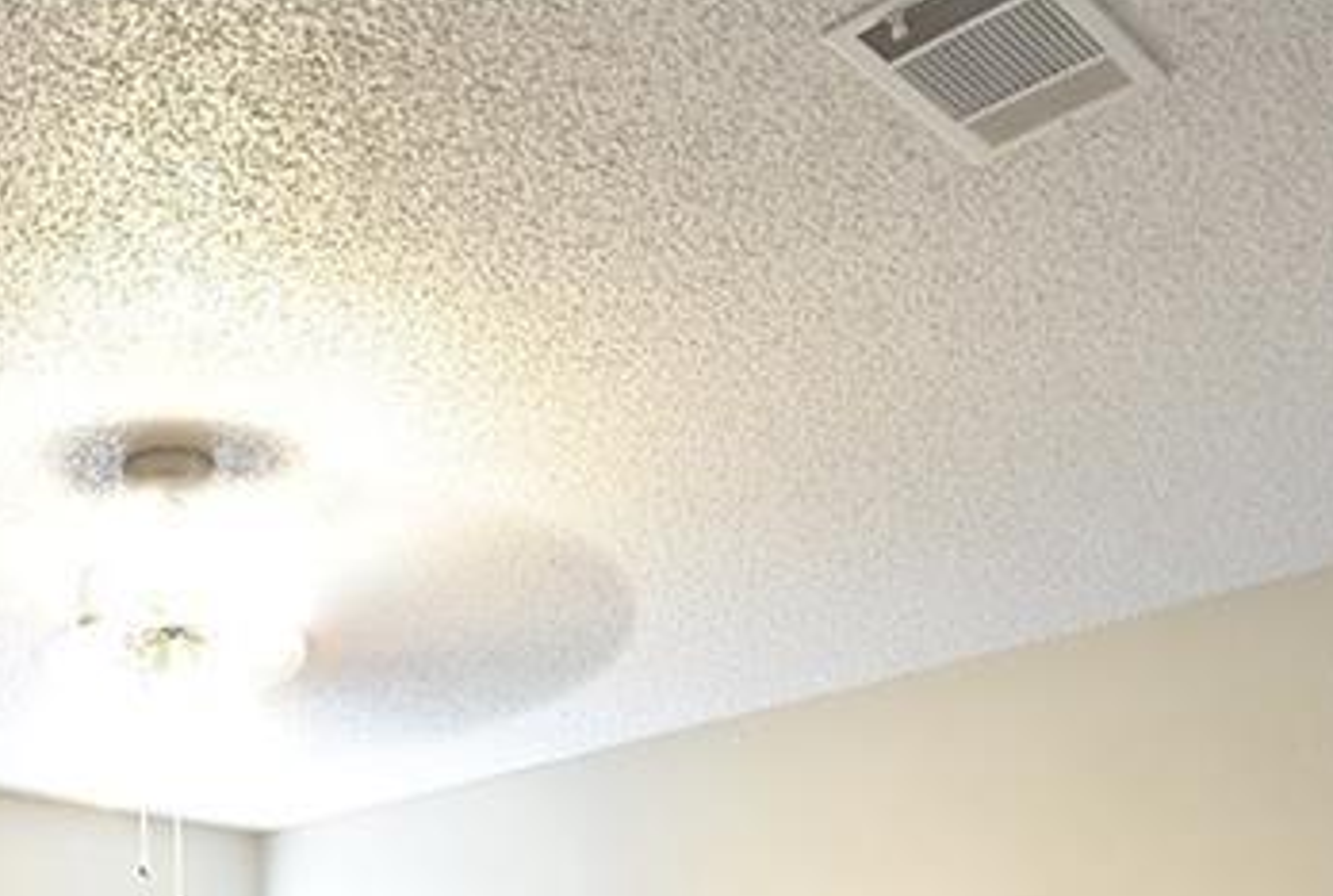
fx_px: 1883
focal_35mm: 51
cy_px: 1292
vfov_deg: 22.6
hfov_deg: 36.2
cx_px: 96
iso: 200
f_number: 5
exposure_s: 1/2.5
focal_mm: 11.5
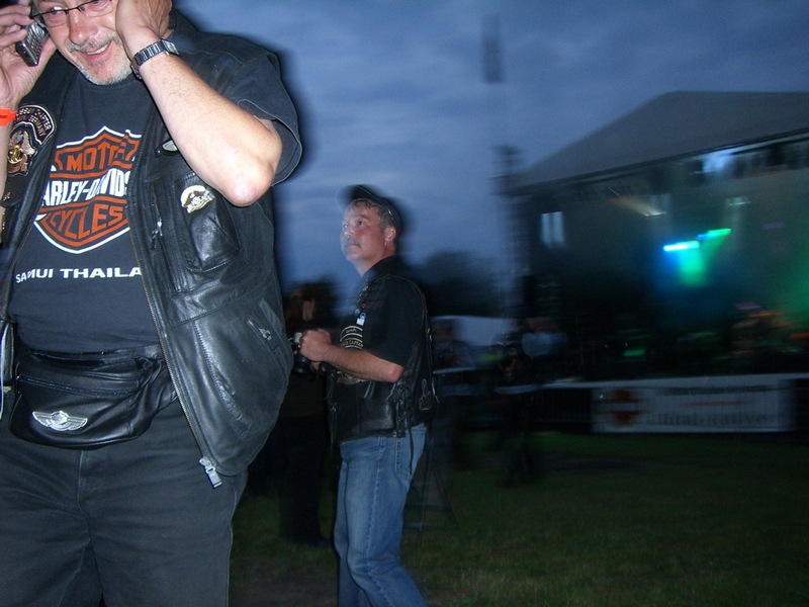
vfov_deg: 37.7
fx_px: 888
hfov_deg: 49.0
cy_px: 304
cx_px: 404
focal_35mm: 38
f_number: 2.7
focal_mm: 6.2
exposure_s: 1/60
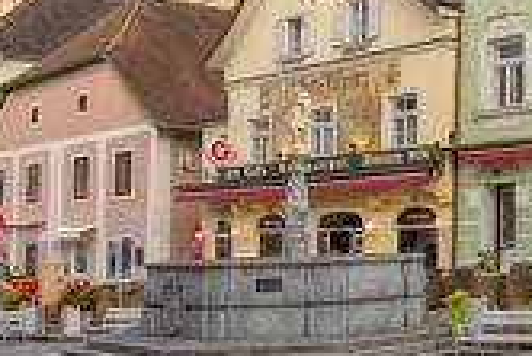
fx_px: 799
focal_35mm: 54
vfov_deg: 23.5
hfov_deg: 33.5
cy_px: -42
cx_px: 540
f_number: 8
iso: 200
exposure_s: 1/160
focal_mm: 15
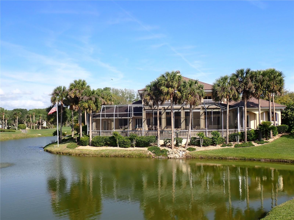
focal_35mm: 36
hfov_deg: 51.4
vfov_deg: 39.7
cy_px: 110
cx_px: 147
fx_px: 306
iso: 100
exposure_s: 1/800
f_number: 3.5
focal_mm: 6.37
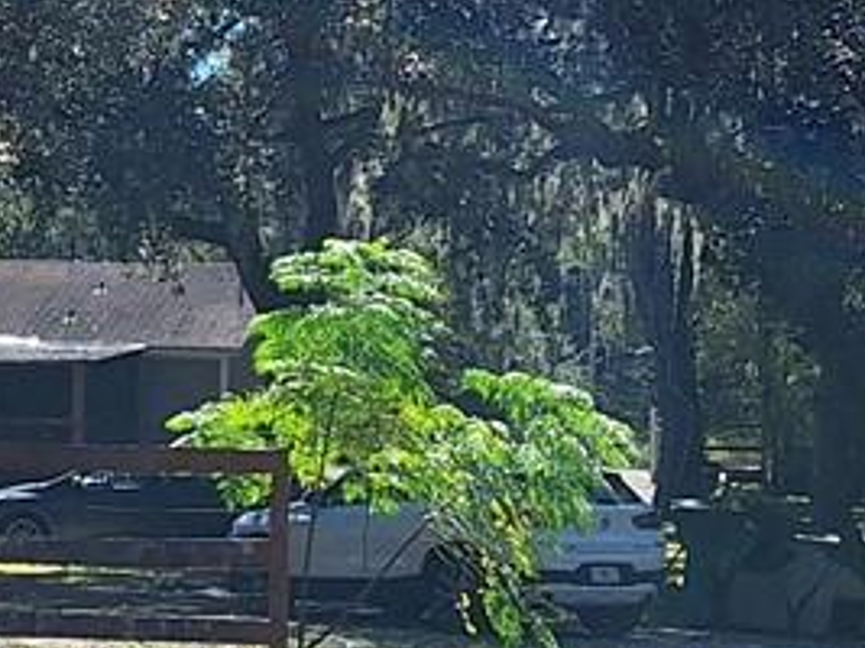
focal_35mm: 138
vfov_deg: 10.7
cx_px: -275
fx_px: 3447
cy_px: 463
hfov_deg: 13.7
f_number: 1.8
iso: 40
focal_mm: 5.54
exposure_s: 1/2899
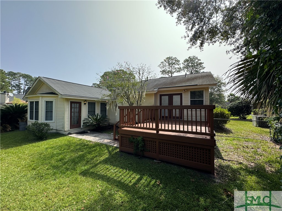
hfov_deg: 102.1
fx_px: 114
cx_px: 141
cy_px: 106
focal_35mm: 14
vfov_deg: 85.7
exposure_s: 1/1346
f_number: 2.2
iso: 40
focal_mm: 2.22
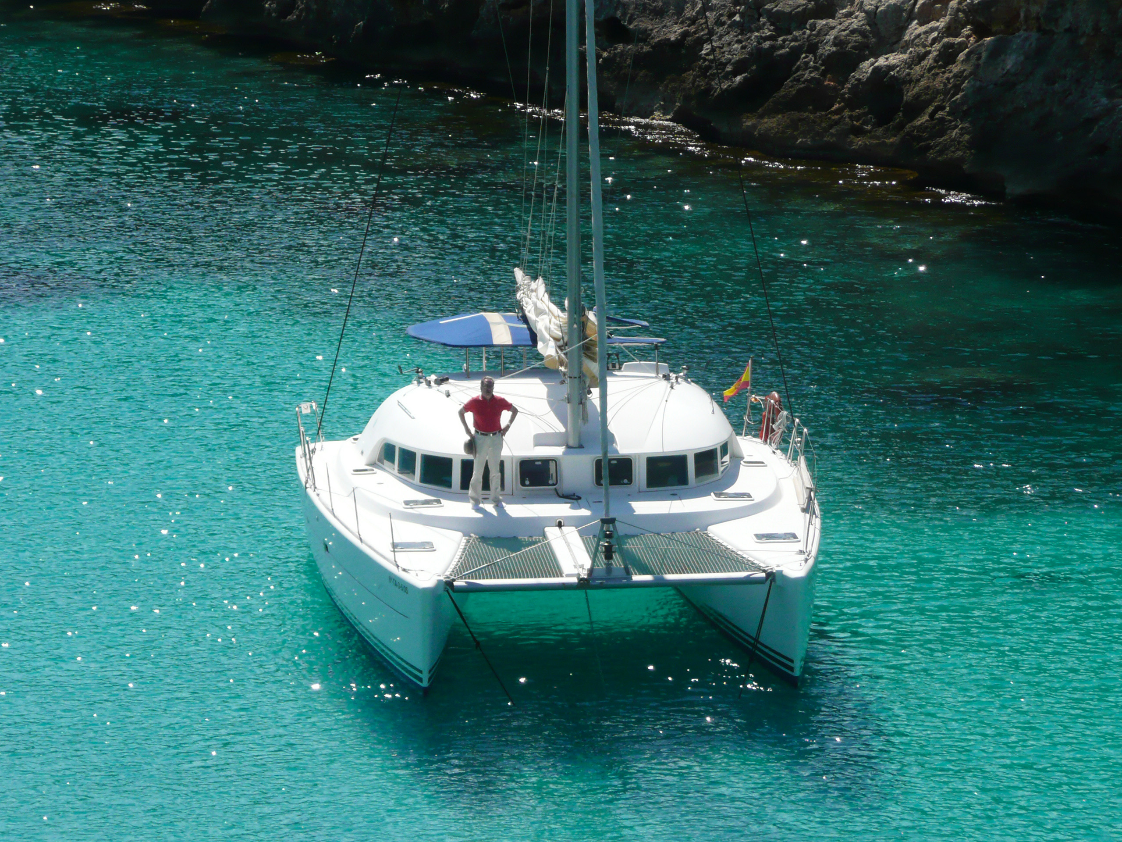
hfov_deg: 9.7
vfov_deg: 7.3
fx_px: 6612
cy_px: 421
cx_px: 561
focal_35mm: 204
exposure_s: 1/640
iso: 100
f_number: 4.8
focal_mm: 27.9
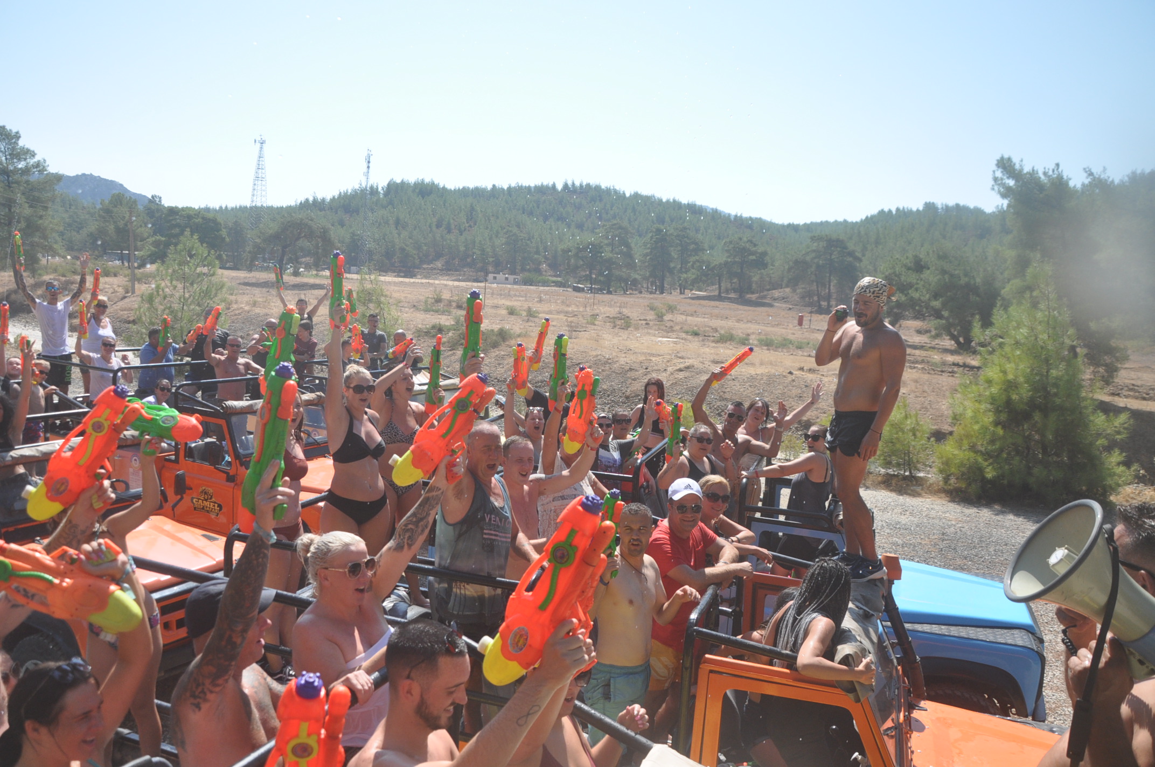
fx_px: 1923
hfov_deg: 33.4
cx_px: 578
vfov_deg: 22.6
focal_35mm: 60
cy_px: 384
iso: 400
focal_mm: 40
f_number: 7.1
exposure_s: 1/1600
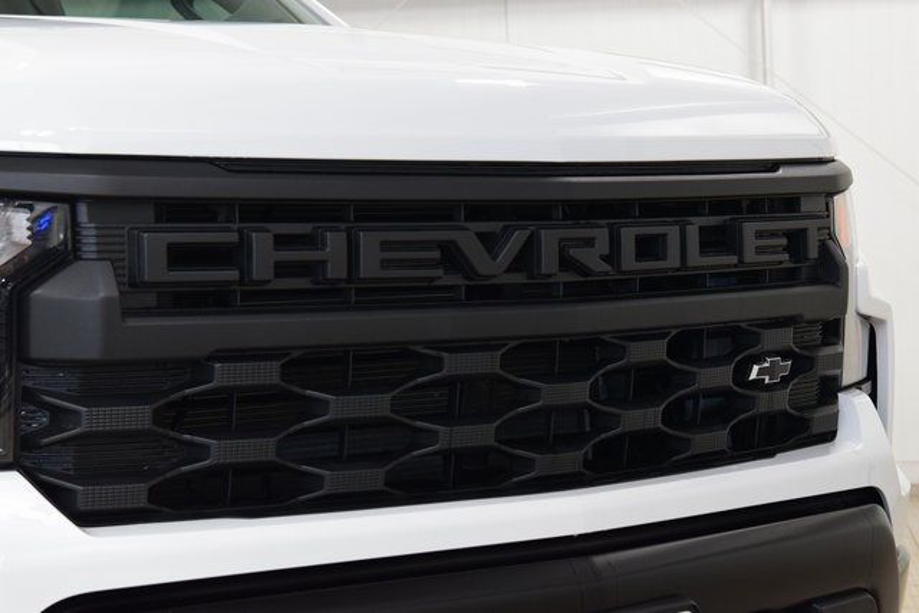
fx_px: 2145
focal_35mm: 84
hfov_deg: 24.2
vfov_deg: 16.3
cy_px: 306
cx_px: 460
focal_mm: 56
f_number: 7.1
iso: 1250
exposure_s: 1/30
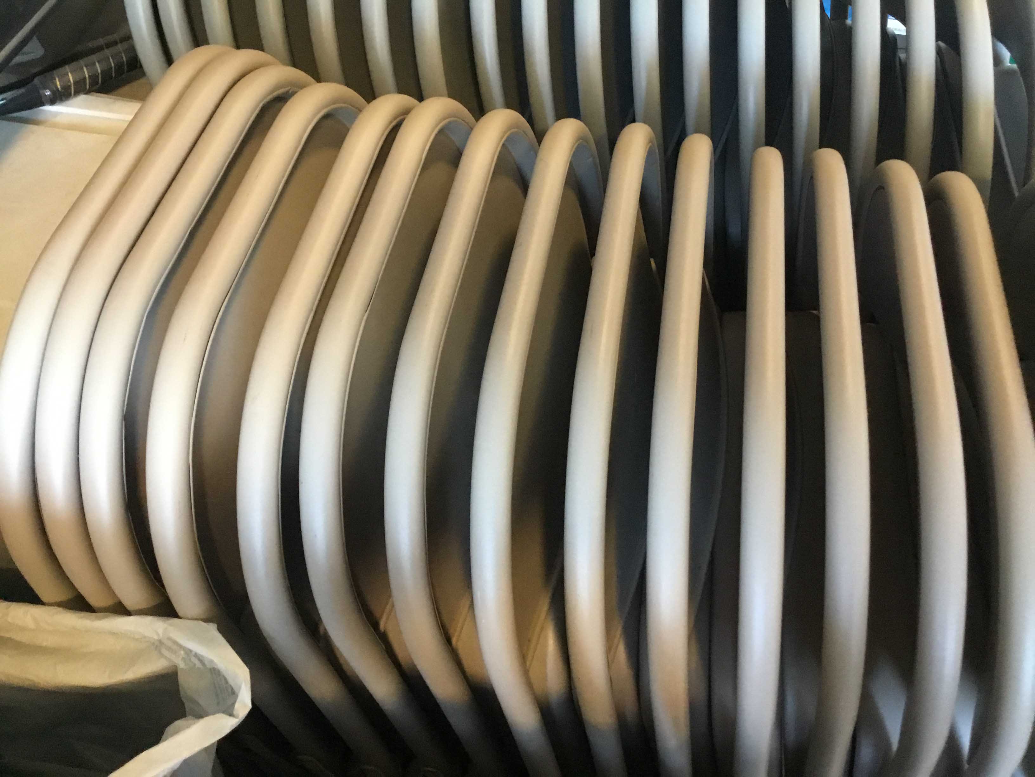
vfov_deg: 45.4
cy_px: 388
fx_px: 927
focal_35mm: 31
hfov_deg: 58.4
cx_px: 518
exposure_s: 1/30
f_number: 2.4
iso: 200
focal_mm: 3.3
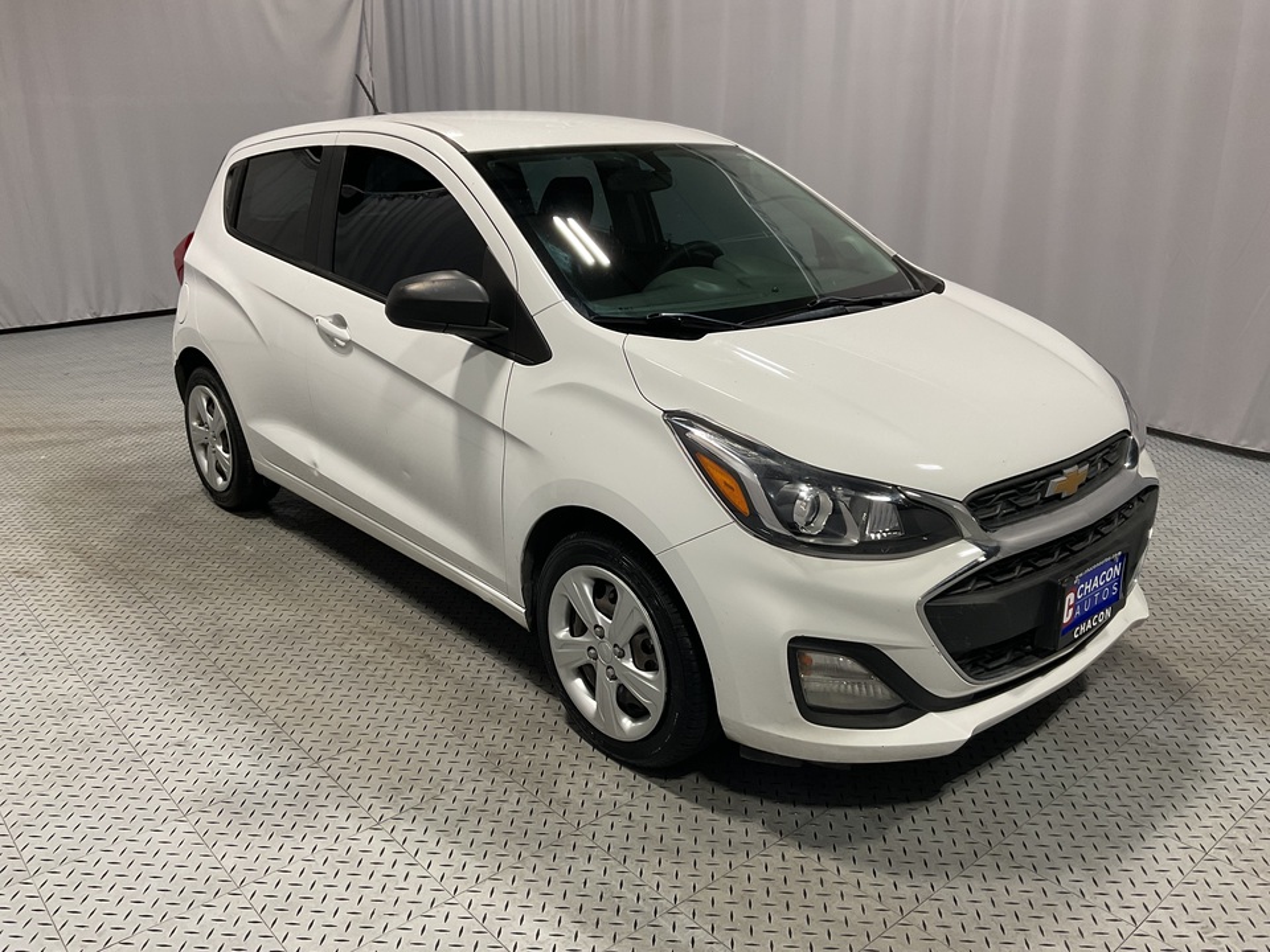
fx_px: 1064
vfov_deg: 48.2
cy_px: 476
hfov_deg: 61.7
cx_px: 635
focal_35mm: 29
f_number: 1.8
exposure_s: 1/120
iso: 64
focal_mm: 3
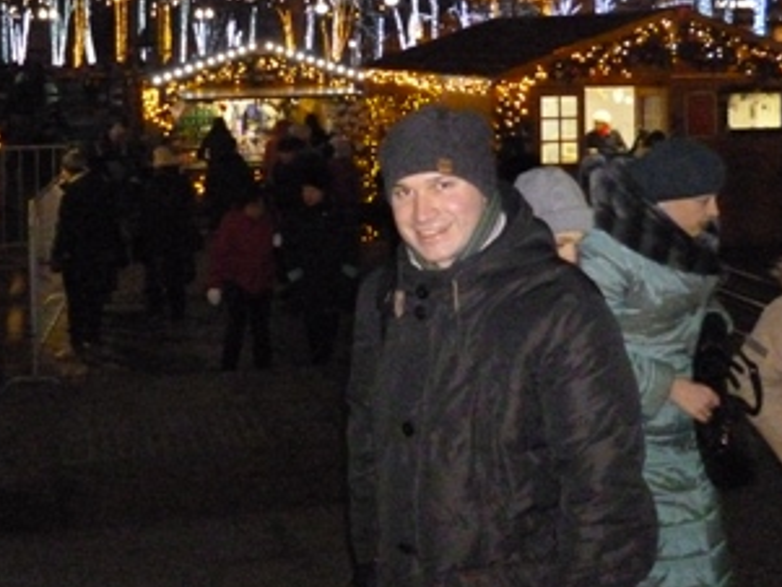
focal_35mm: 51
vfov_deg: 27.4
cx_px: 333
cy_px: 42
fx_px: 1153
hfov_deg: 37.4
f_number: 2.5
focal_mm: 4.3
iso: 1000
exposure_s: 1/60
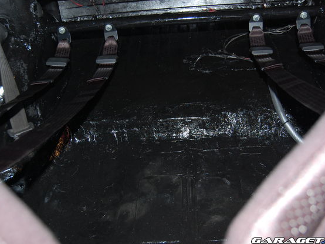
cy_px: 121
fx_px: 375
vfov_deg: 35.9
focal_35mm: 40
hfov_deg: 46.8
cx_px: 164
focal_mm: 24
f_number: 4
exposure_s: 1/60
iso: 400
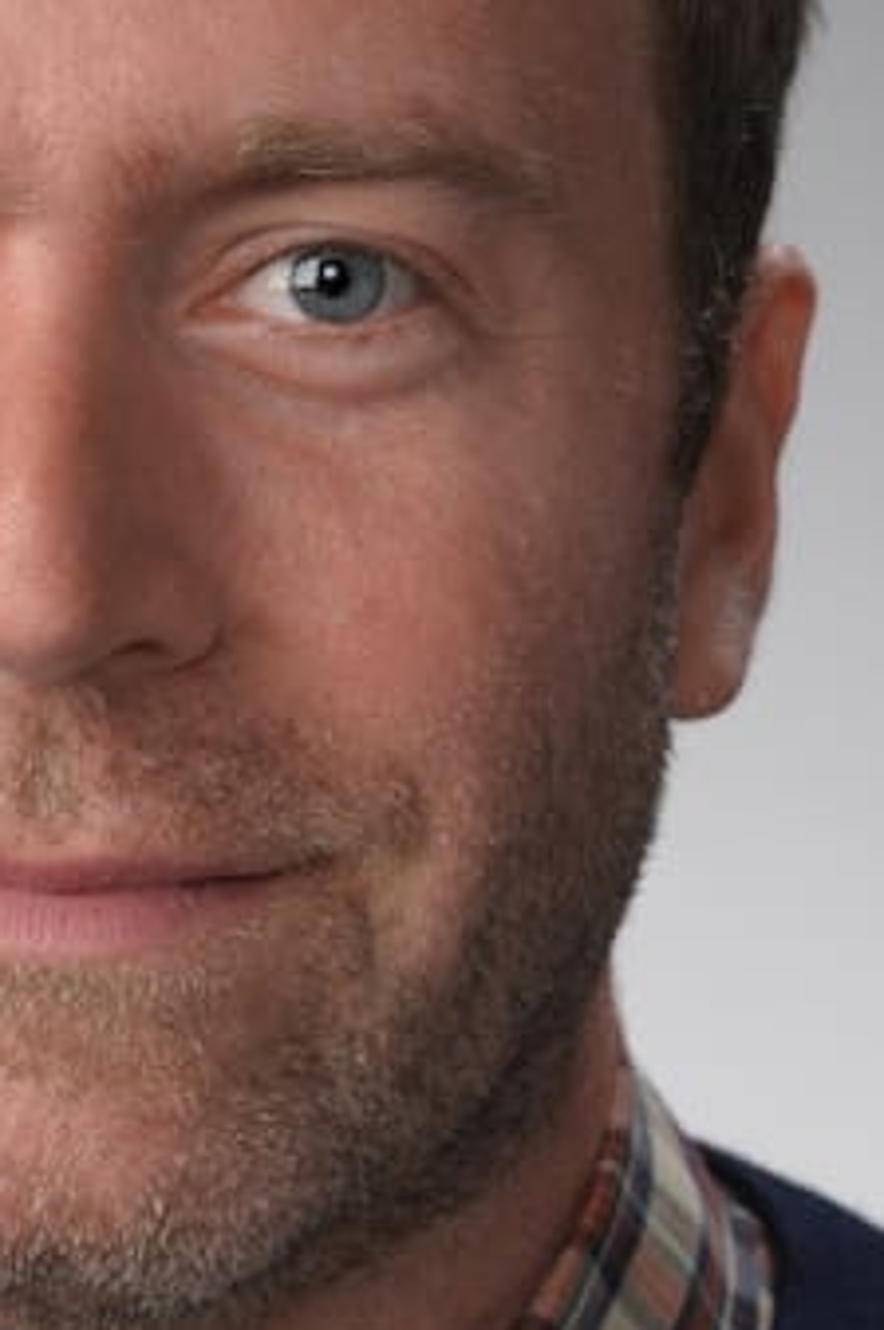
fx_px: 11773
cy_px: 876
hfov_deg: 4.3
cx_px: 162
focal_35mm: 319
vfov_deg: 6.5
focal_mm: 105
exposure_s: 1/160
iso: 320
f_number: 8
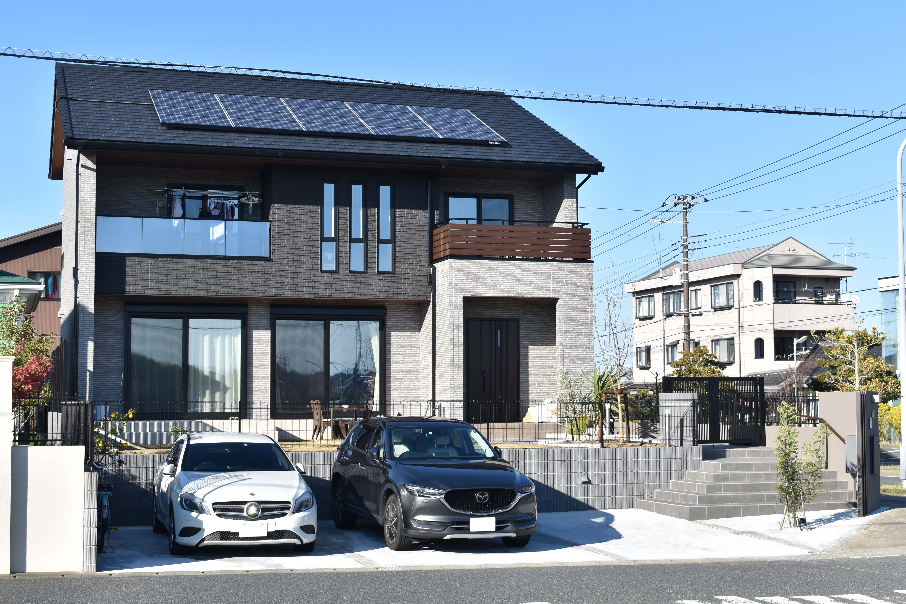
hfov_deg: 36.9
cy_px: 302
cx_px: 453
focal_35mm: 54
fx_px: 1359
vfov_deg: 25.1
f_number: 8
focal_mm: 36
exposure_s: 1/250
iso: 110
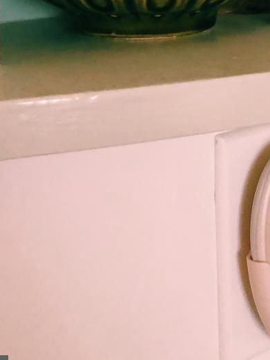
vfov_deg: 21.4
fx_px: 853
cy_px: -116
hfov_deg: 17.8
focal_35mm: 82
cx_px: 232
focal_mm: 3.99
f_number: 1.8
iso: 80
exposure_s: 1/15
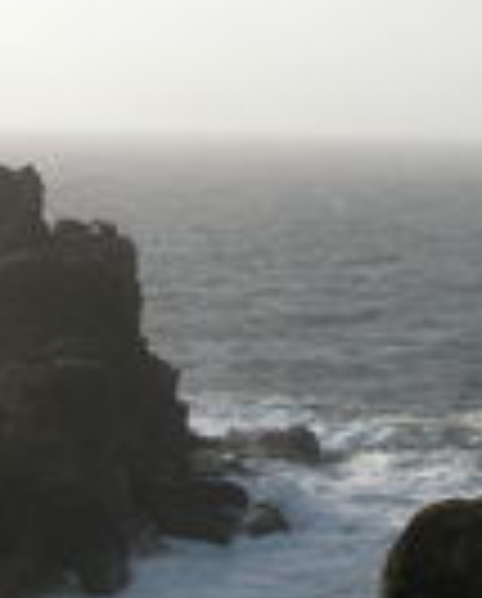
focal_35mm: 158
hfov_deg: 9.7
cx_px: 604
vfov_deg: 12.2
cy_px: 252
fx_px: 2808
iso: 100
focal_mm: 13.7
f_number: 6.9
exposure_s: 1/462
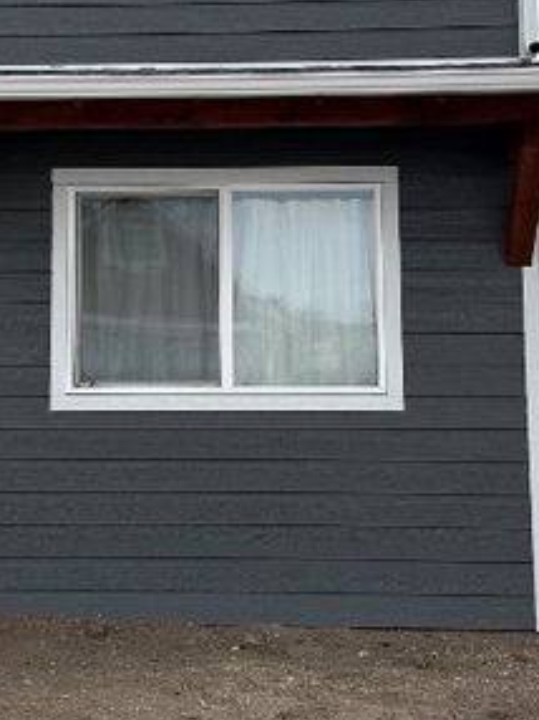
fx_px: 1164
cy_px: 223
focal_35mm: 56
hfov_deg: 26.0
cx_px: 204
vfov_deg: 34.0
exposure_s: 1/2169
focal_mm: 6.76
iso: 80
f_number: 1.78
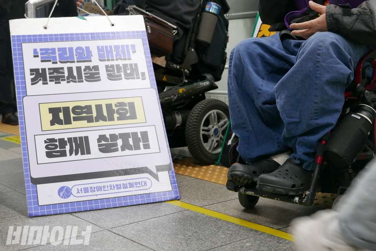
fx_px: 627
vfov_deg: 22.7
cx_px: 188
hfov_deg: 33.4
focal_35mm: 60
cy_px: 126
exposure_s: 1/125
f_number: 2.8
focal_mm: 27.2
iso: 1000
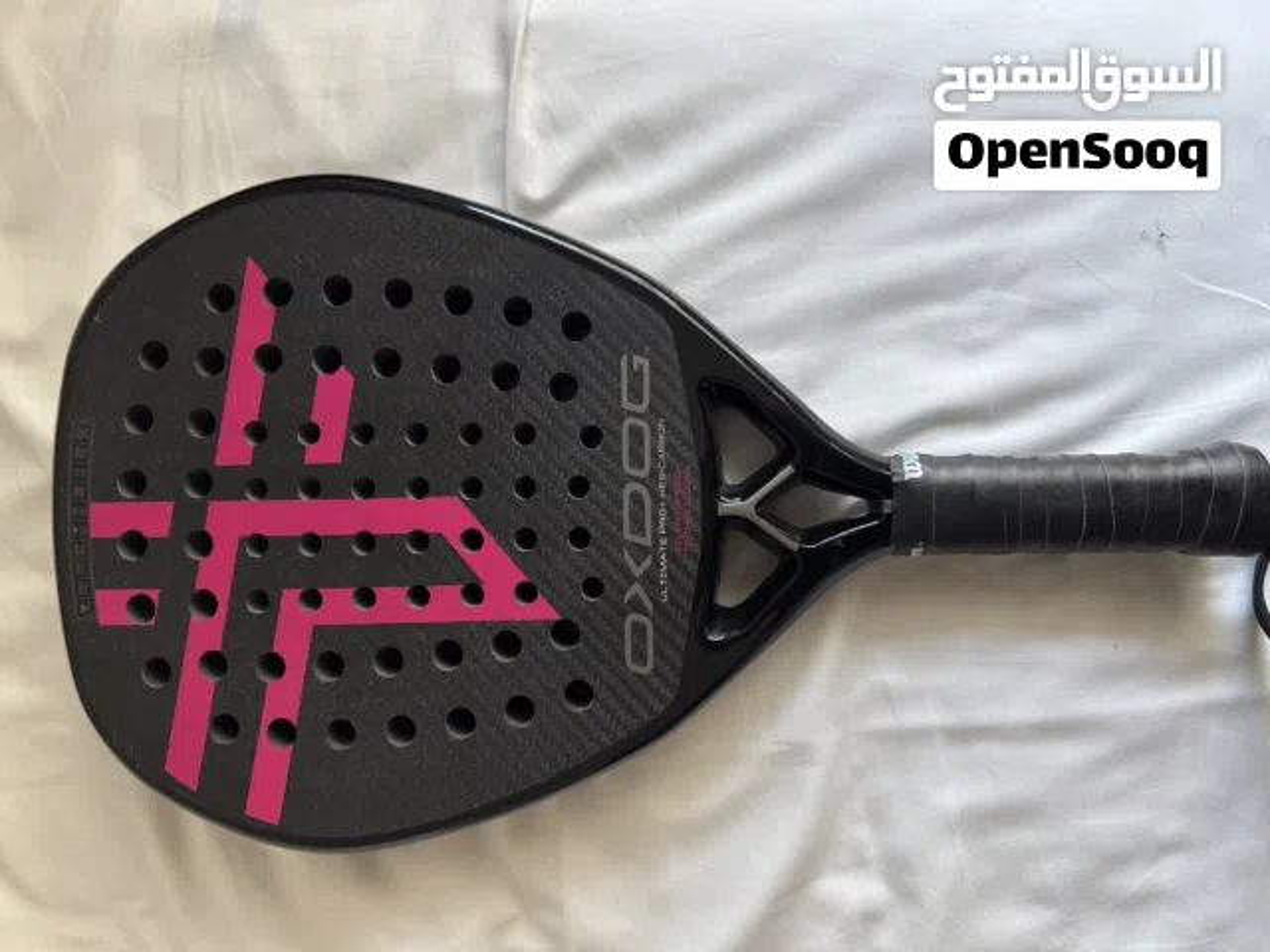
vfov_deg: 56.8
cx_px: 635
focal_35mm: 24
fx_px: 881
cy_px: 476
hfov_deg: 71.6
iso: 200
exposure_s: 1/88
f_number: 1.78
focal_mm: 6.76
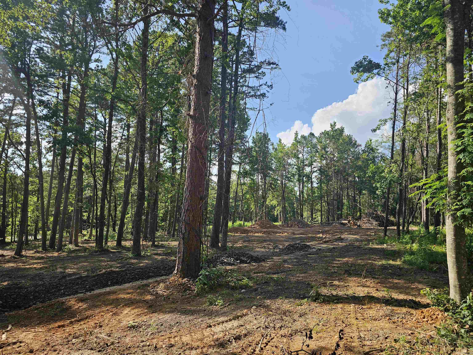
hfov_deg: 73.9
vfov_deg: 58.9
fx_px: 314
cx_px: 236
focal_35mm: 23
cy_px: 178
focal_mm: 6.3
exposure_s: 1/421
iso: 10
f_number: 1.7
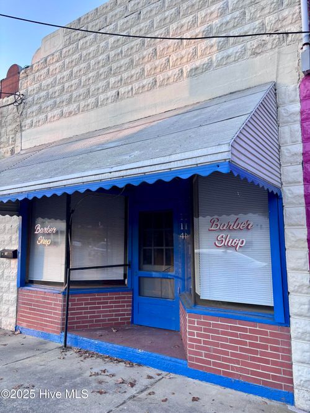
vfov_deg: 67.3
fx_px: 311
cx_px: 155
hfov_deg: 53.0
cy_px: 206
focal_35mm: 26
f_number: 1.6
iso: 40
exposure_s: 1/225
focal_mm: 5.96
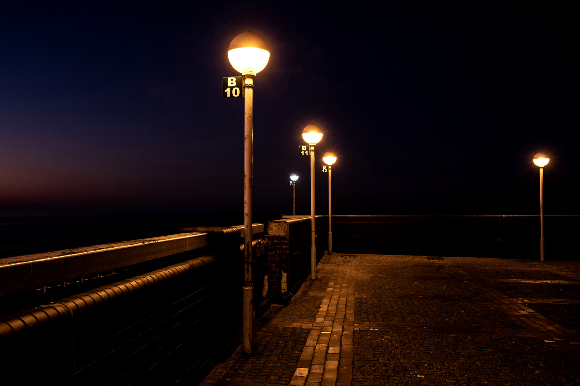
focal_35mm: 31
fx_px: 499
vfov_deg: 42.3
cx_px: 290
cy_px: 193
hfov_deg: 60.3
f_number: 6.4
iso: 200
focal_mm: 20.5
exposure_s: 1/4
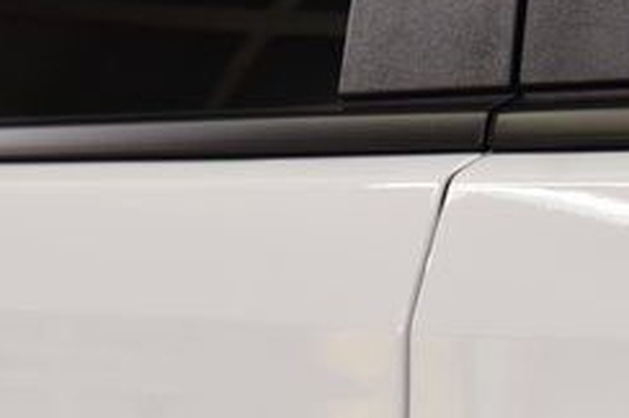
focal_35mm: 205
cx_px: 204
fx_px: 3577
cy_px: 479
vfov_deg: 6.6
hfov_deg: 10.0
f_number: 9
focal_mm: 52
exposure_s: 1/100
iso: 800
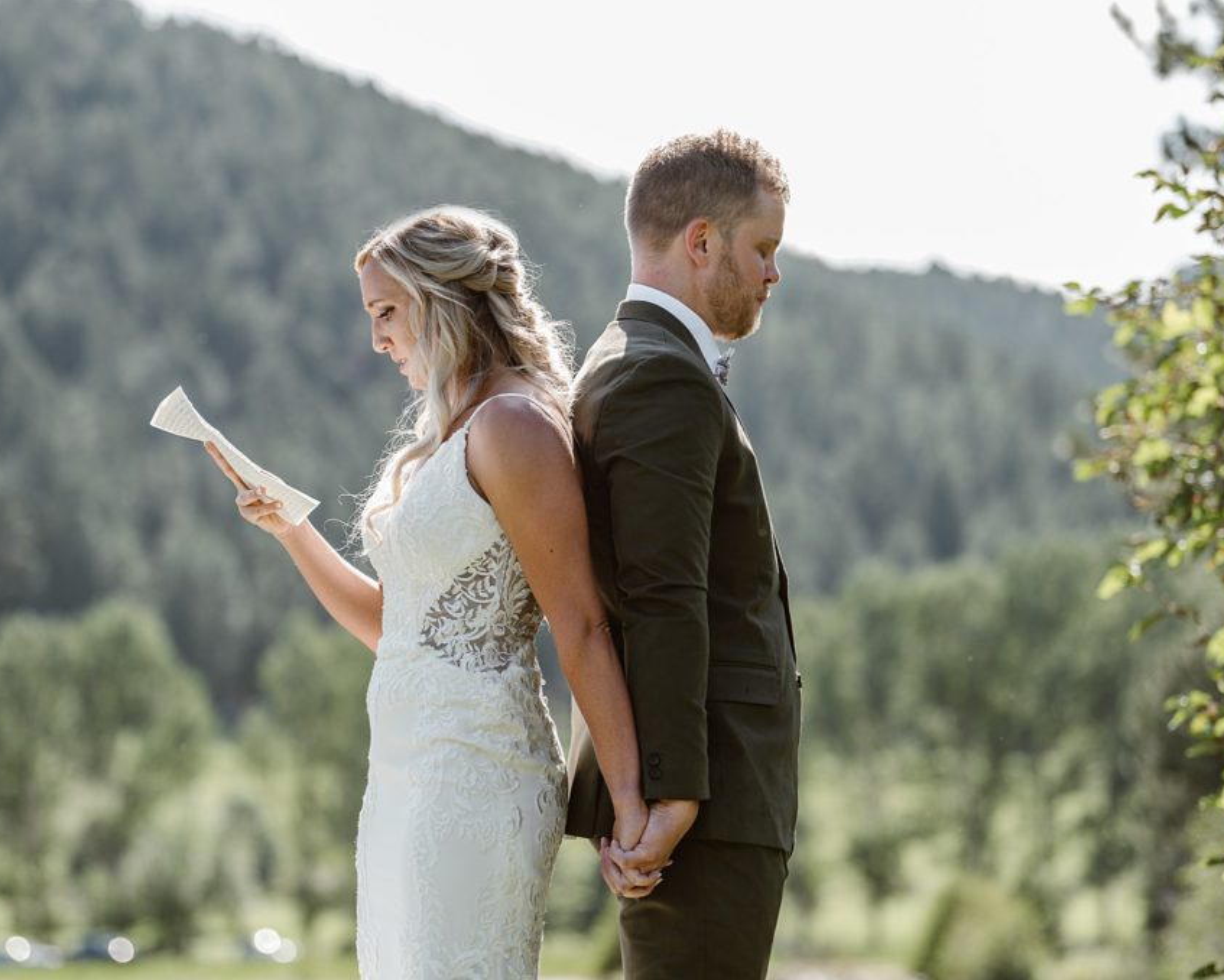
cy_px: 490
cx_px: 499
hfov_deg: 15.1
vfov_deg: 12.2
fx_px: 4602
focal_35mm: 127
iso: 125
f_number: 2.8
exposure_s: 1/500
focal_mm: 112
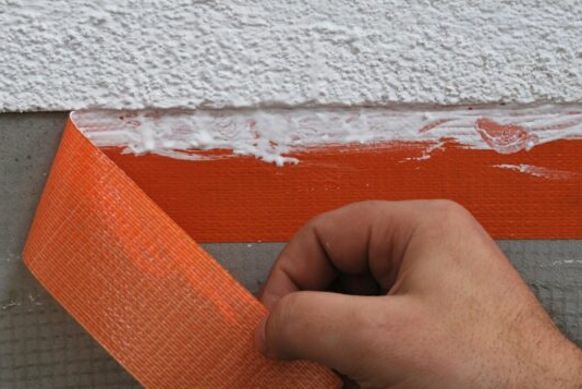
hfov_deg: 17.2
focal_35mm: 119
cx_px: 203
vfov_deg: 11.6
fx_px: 1921
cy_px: 228
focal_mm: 55
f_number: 14
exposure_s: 1/8
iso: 400
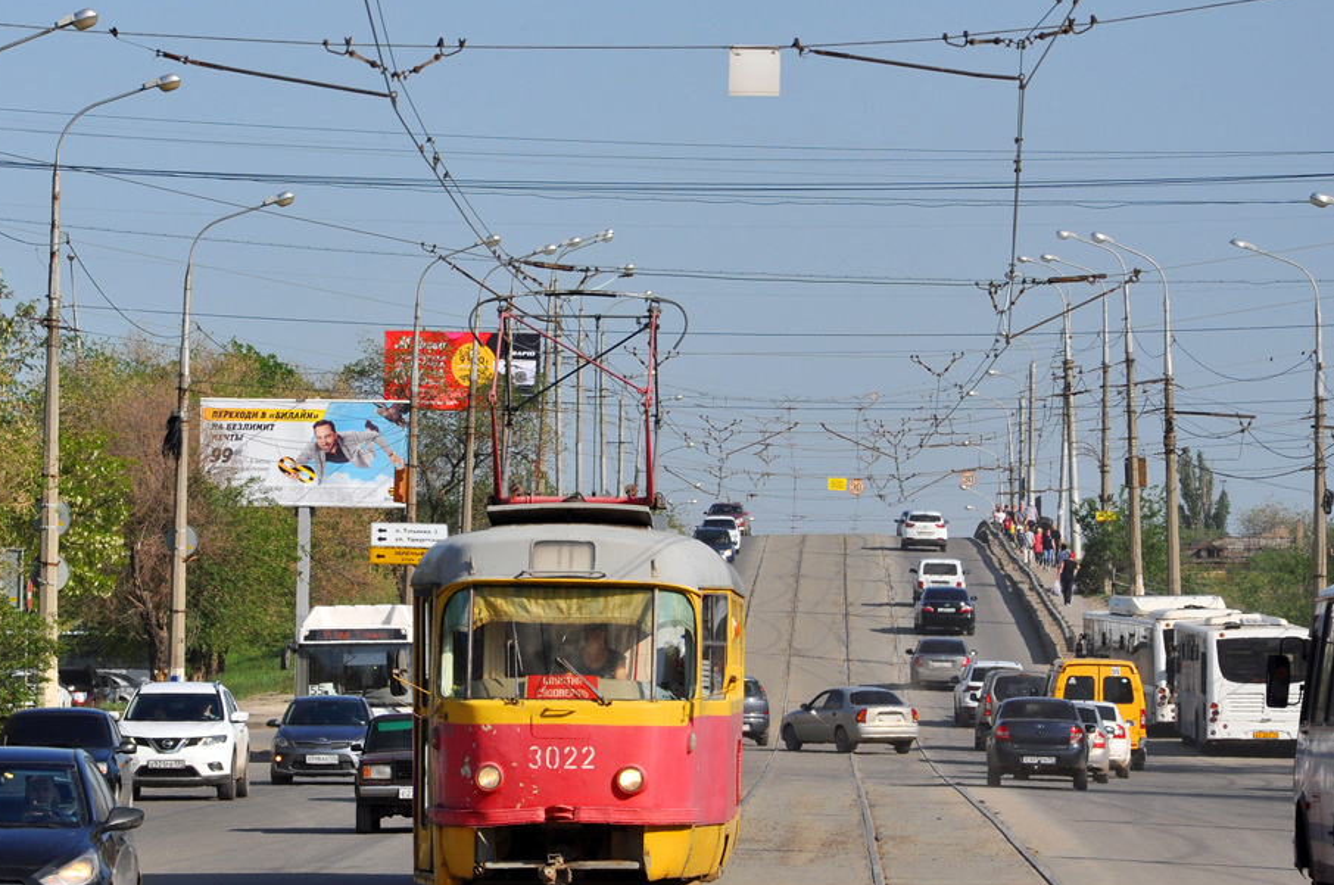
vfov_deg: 6.6
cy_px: 558
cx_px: 555
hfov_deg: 9.9
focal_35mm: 209
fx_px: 7720
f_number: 9
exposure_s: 1/640
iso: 200
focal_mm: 105
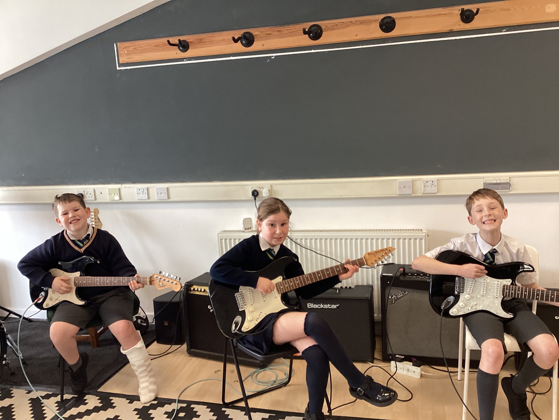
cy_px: 210
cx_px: 280
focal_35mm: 31
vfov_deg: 45.4
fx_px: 501
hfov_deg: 58.4
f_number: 2.4
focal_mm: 3.3
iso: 100
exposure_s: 1/50
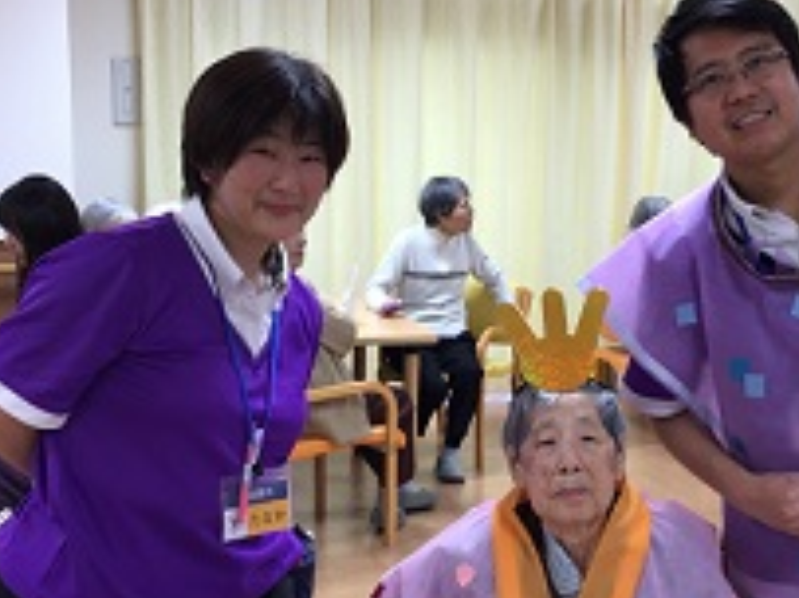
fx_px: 1384
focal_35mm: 60
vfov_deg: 24.4
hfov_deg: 32.0
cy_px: 323
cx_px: 516
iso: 40
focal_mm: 3.3
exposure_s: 1/30
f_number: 2.4
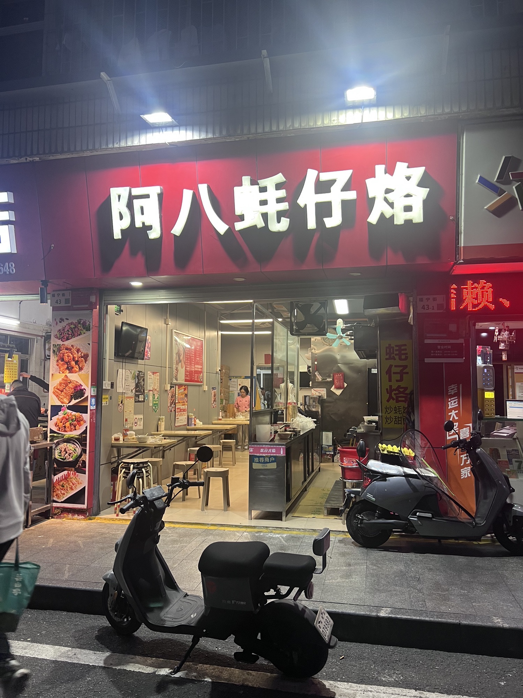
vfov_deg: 67.3
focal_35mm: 26
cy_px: 349
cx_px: 262
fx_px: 524
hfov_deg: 53.1
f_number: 1.5
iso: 80
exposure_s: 1/50
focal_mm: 5.7
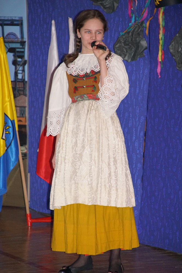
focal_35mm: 240
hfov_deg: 5.7
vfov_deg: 8.6
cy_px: 136
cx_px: 91
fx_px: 1819
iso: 3200
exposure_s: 1/60
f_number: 6.3
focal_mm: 160
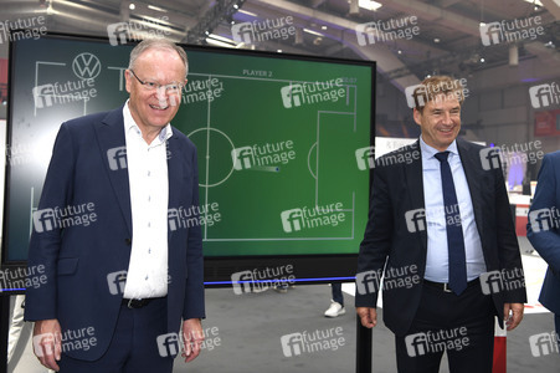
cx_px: 280
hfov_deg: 54.5
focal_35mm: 35
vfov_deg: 37.8
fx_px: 544
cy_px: 186
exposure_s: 1/400
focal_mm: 35
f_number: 4
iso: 640
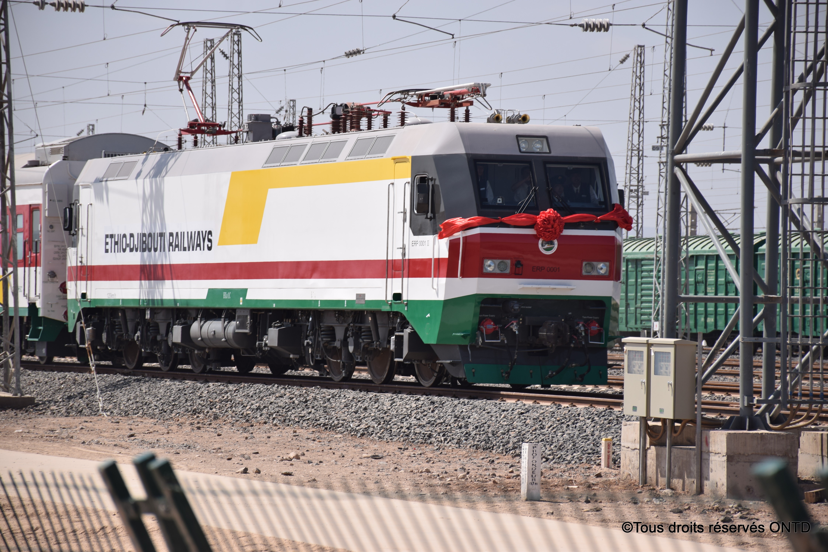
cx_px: 414
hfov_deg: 11.8
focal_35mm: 174
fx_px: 4003
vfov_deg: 7.9
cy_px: 276
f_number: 6.3
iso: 100
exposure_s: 1/640
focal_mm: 116
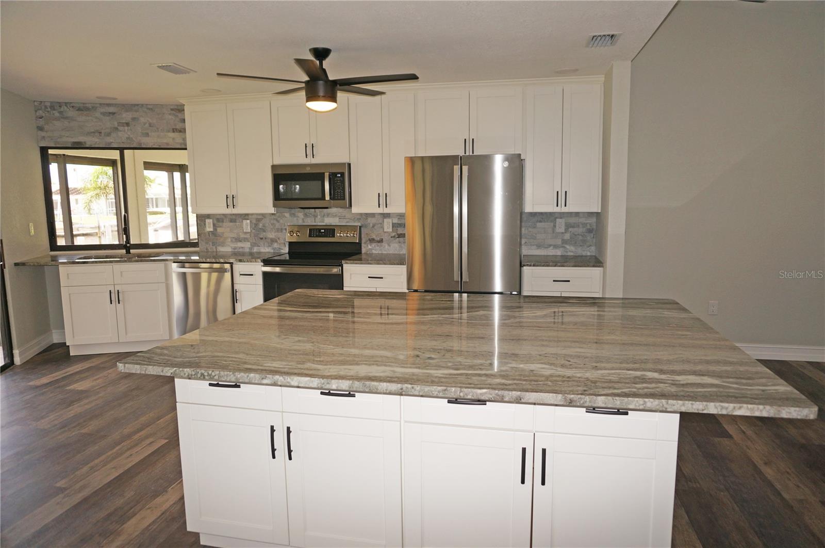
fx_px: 549
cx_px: 412
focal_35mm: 24
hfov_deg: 73.8
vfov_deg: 53.0
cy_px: 274
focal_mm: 16
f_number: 4
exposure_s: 1/160
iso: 250
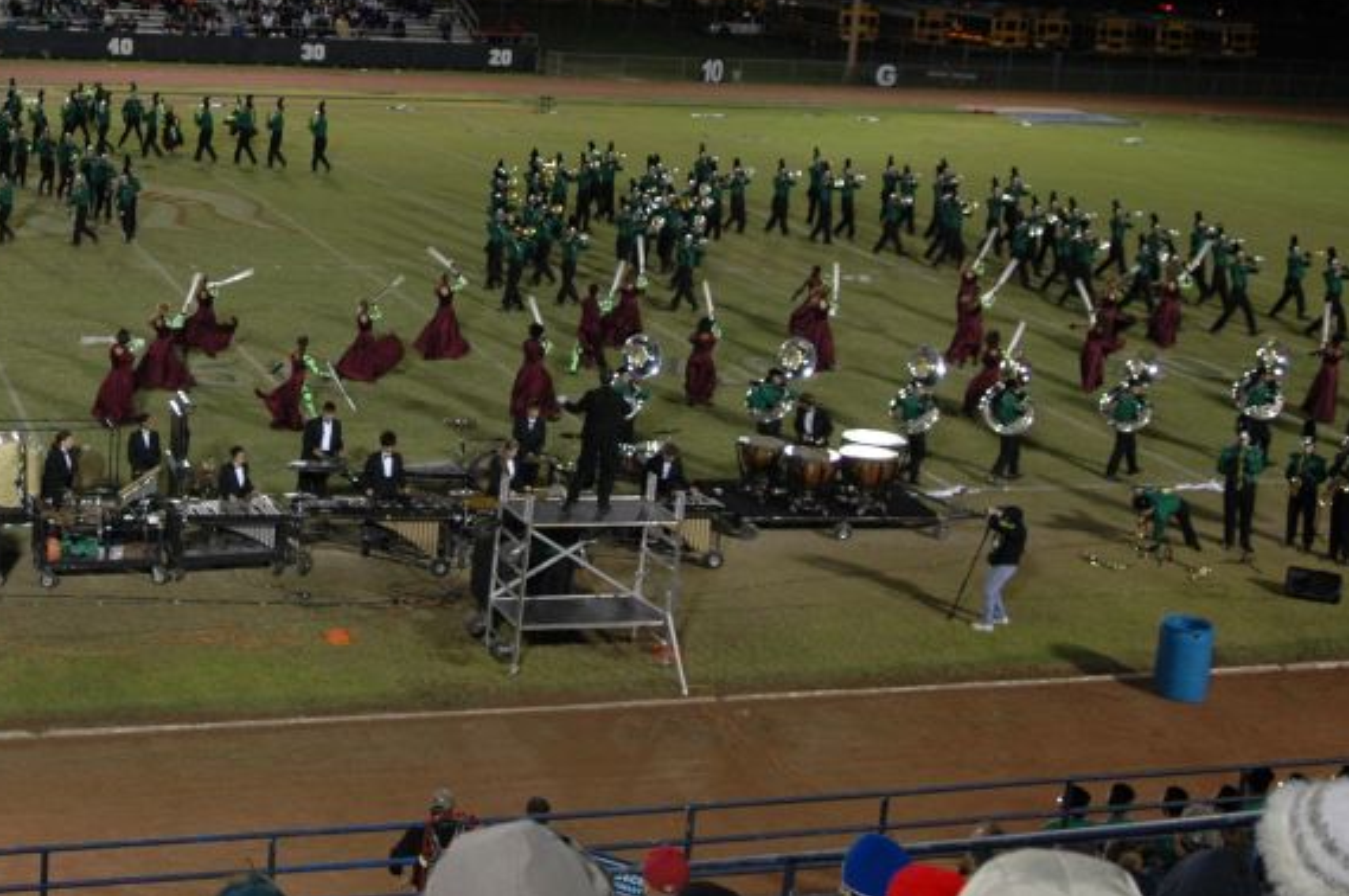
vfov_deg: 24.8
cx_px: 235
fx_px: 2021
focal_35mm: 54
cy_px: 237
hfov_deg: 35.5
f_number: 2.8
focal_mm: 20
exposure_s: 1/60
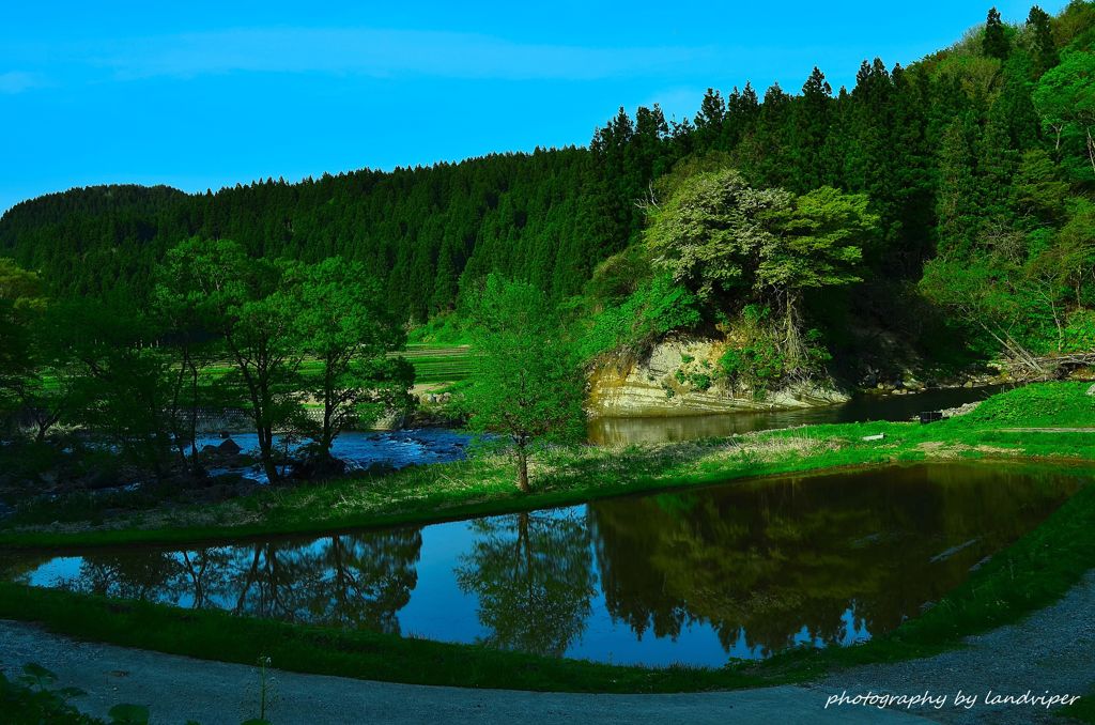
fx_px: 1275
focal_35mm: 42
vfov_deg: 31.7
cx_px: 548
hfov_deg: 46.5
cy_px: 362
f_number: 8
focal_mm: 28
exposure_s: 1/250
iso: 180
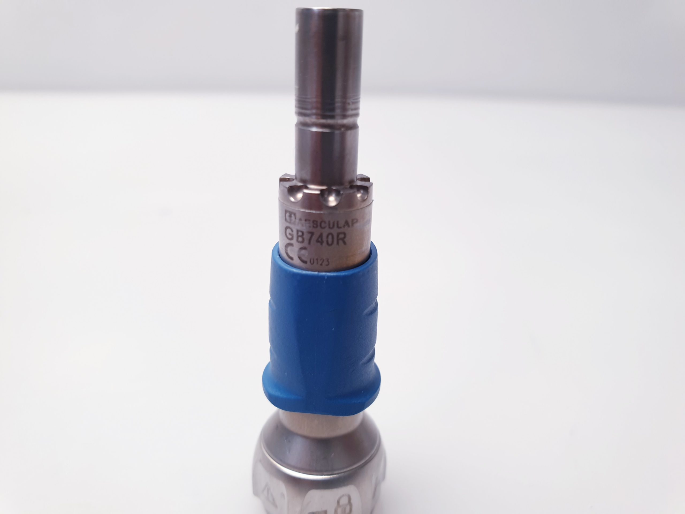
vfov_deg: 53.1
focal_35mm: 26
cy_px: 257
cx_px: 342
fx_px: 515
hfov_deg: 67.3
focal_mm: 4.3
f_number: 2.4
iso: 80
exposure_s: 1/50
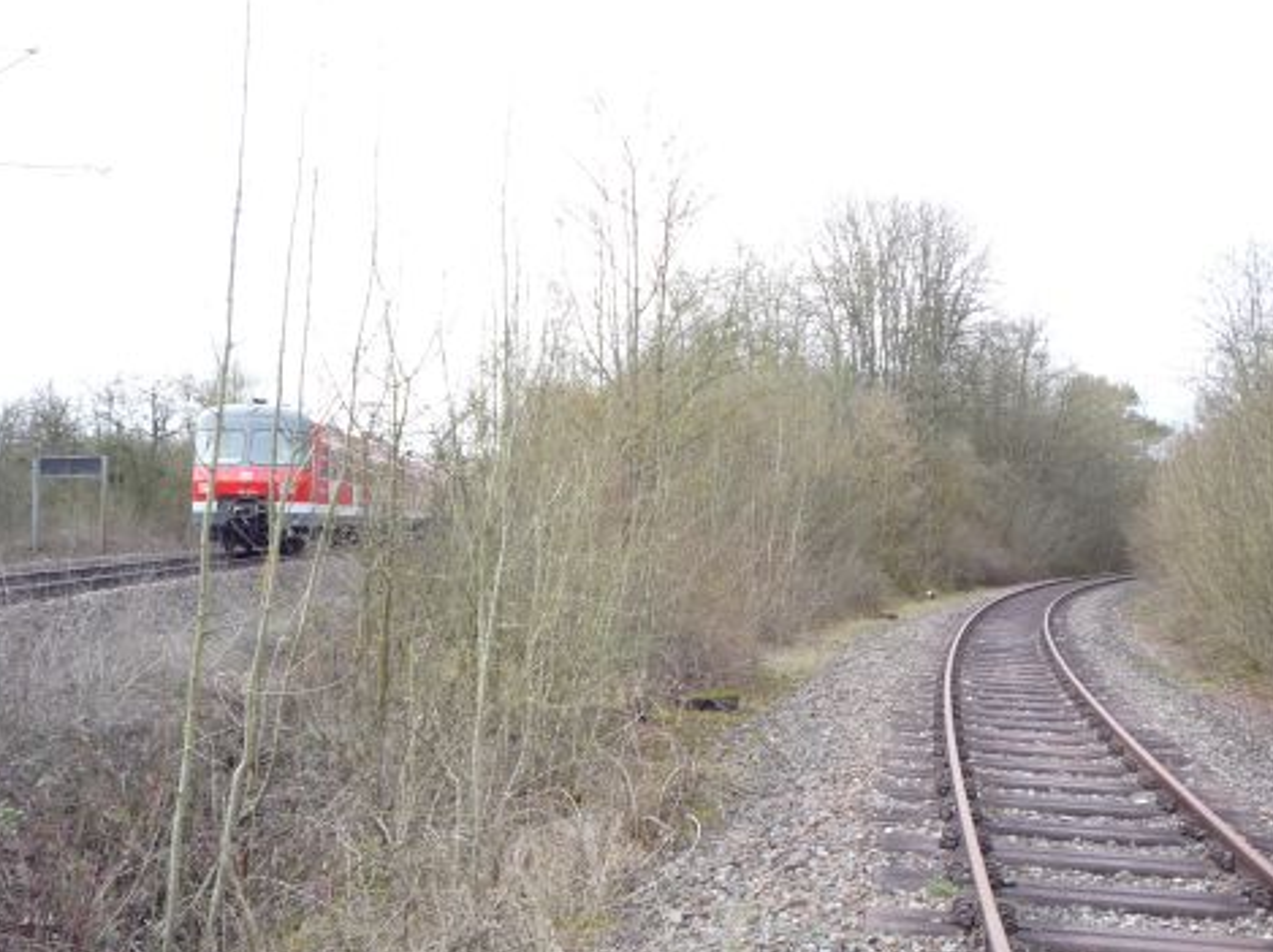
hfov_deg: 44.8
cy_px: 472
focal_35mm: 42
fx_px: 1543
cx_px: 638
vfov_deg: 34.3
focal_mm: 5.2
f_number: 4
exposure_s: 1/125
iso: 100
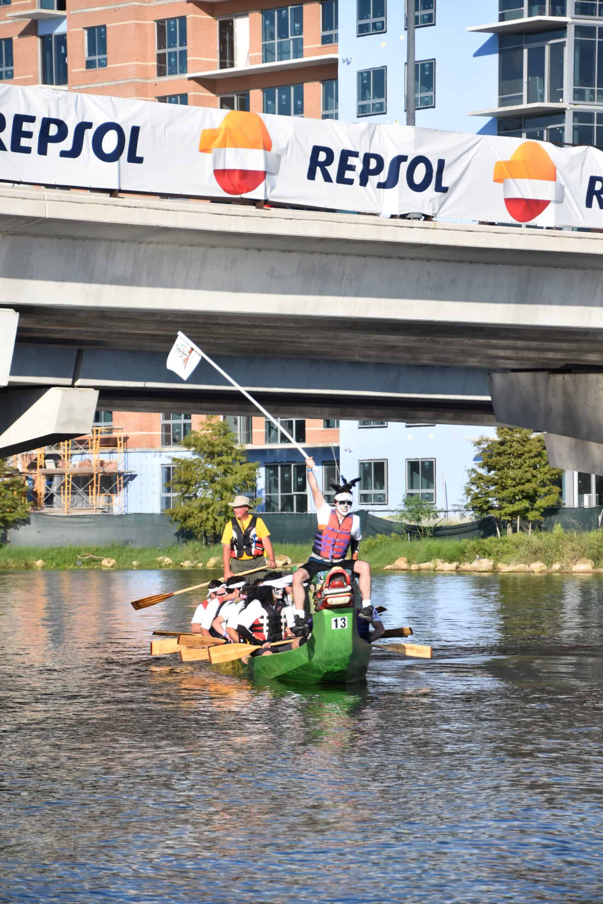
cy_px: 452
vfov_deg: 12.5
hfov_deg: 8.3
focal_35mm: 165
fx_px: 4145
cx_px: 302
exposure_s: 1/1600
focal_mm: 110
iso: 400
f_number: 6.3
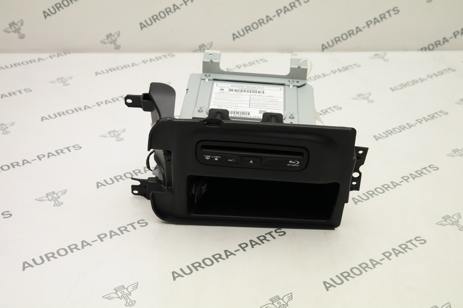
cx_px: 249
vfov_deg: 24.6
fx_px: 707
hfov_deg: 36.2
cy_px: 144
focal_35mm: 55
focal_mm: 30
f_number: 4.5
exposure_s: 1/100
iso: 200
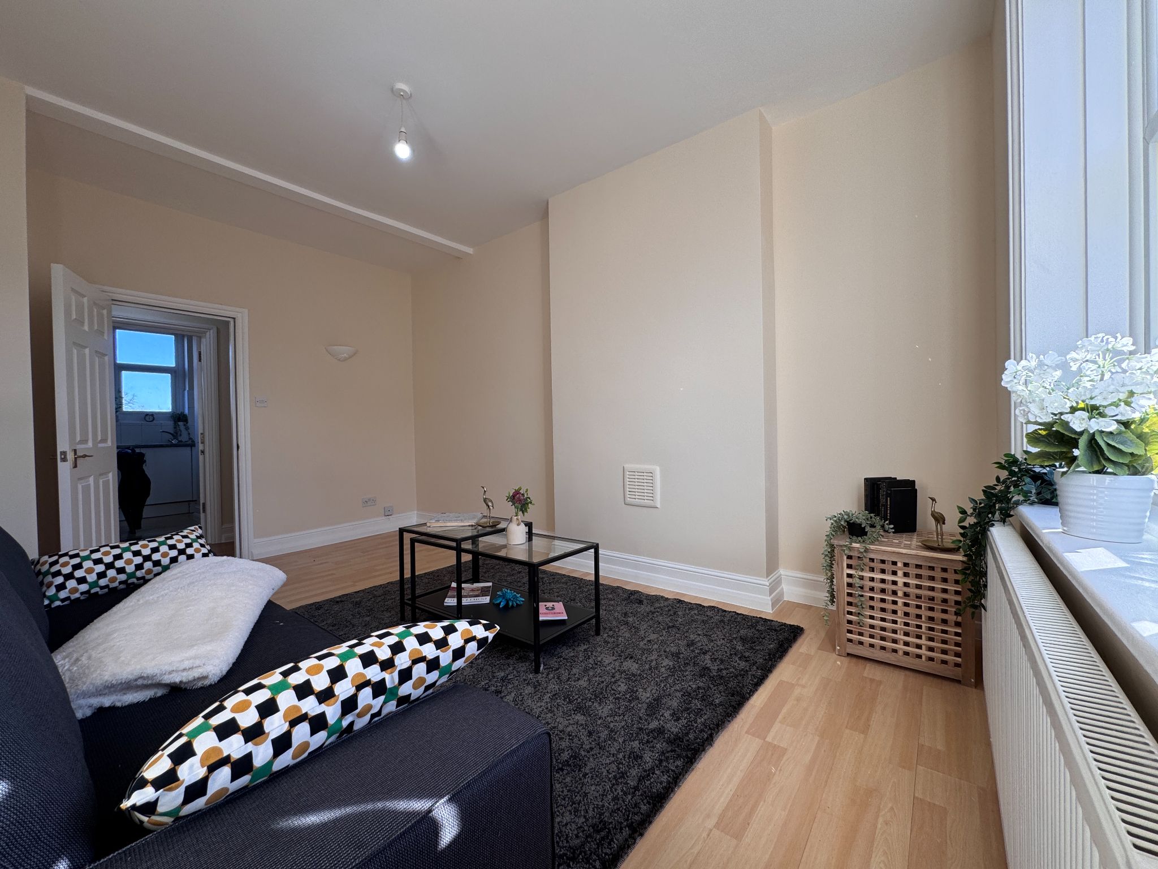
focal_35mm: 14
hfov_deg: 102.1
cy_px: 434
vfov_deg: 85.7
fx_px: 468
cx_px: 579
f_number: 2.2
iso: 40
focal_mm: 2.22
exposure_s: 1/142
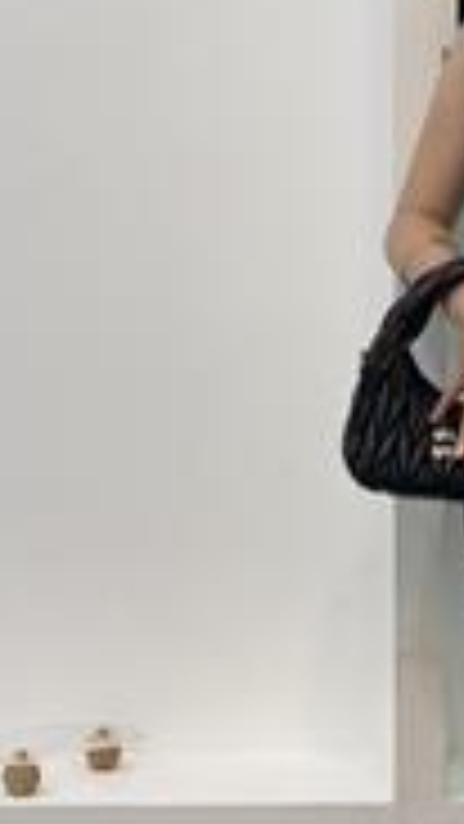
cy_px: 435
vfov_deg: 16.8
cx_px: 581
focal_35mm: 128
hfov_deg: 9.3
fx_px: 2798
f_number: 2
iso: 80
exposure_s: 1/100
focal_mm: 6
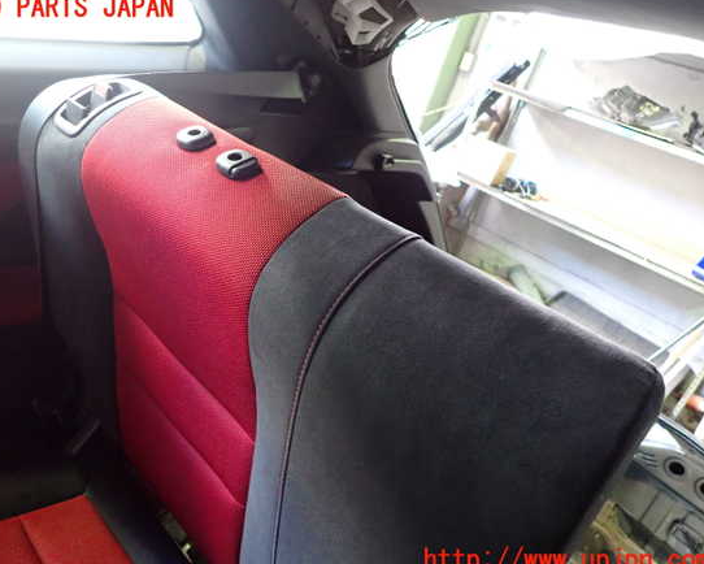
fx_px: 563
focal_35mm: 27
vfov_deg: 53.2
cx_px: 327
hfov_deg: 64.0
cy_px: 285
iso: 800
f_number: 2
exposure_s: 1/30
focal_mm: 4.5
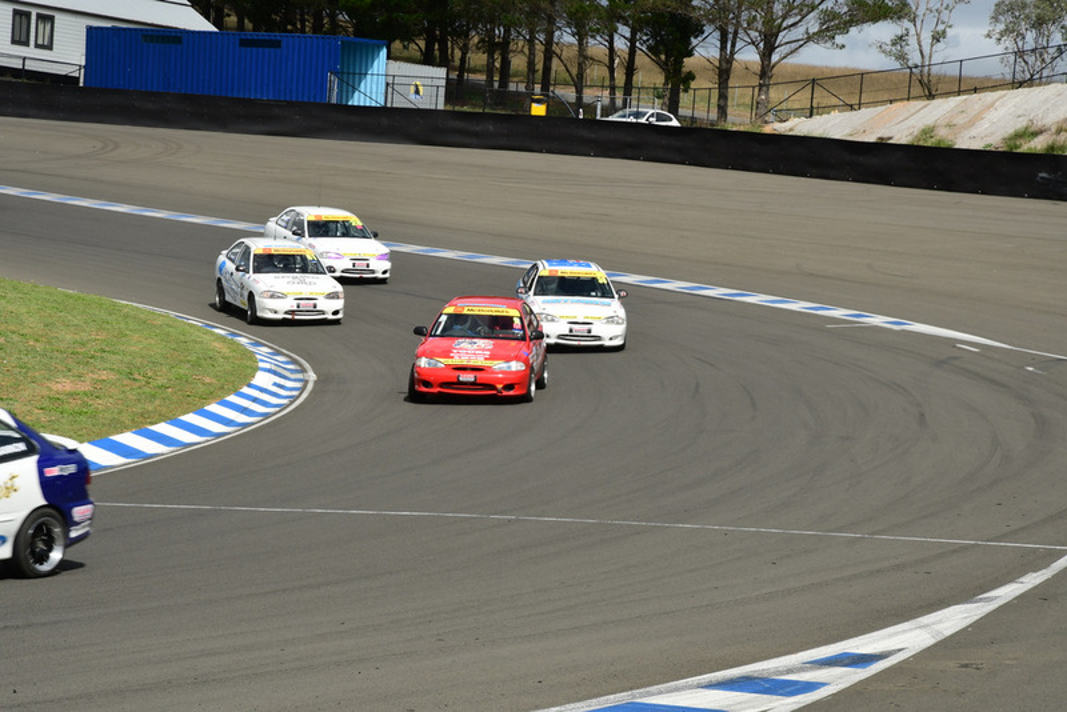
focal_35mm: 120
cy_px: 356
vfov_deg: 11.4
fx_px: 3558
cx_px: 534
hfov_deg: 17.1
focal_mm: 80
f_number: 11
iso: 200
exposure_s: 1/400
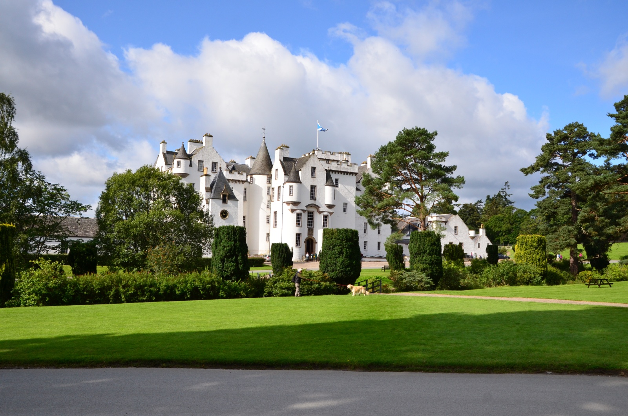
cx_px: 314
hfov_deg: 57.3
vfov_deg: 39.8
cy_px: 208
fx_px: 574
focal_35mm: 33
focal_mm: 22
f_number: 7.1
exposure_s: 1/800
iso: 400
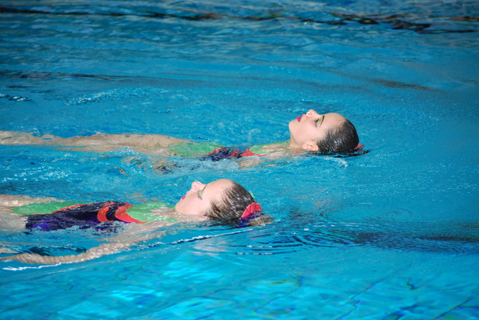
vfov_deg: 10.0
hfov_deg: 14.8
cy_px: 160
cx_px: 240
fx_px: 1838
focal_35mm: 138
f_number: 4.5
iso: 900
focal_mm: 92
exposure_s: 1/125
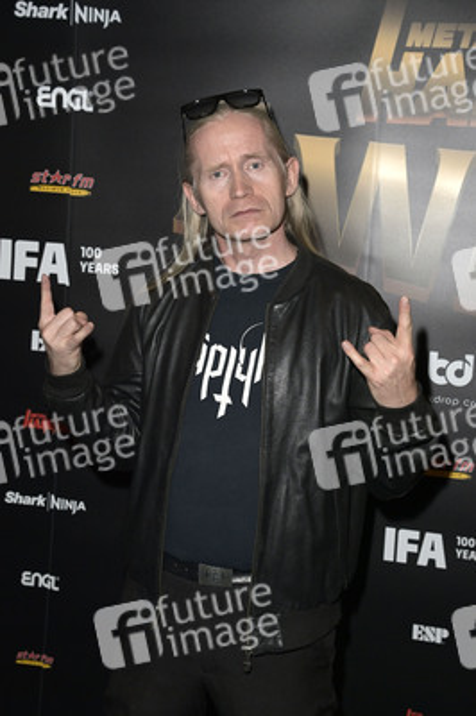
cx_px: 238
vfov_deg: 41.1
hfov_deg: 28.0
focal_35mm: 48
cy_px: 358
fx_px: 954
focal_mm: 48
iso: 640
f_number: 5
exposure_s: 1/200
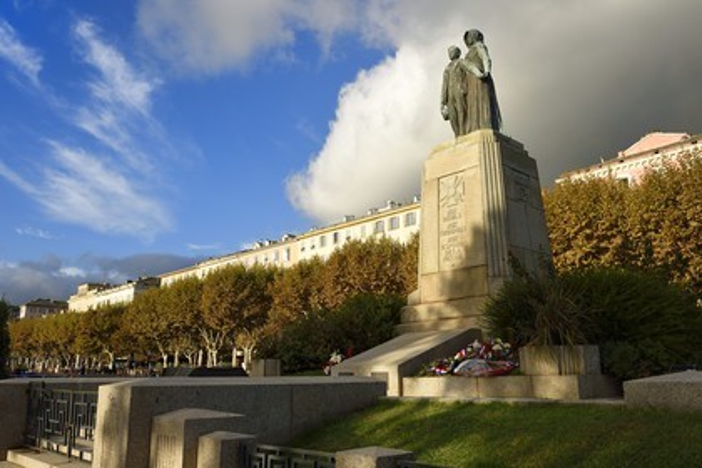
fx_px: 604
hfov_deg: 60.3
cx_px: 351
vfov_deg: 42.3
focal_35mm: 31
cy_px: 234
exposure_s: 1/320
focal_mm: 31
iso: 200
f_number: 10
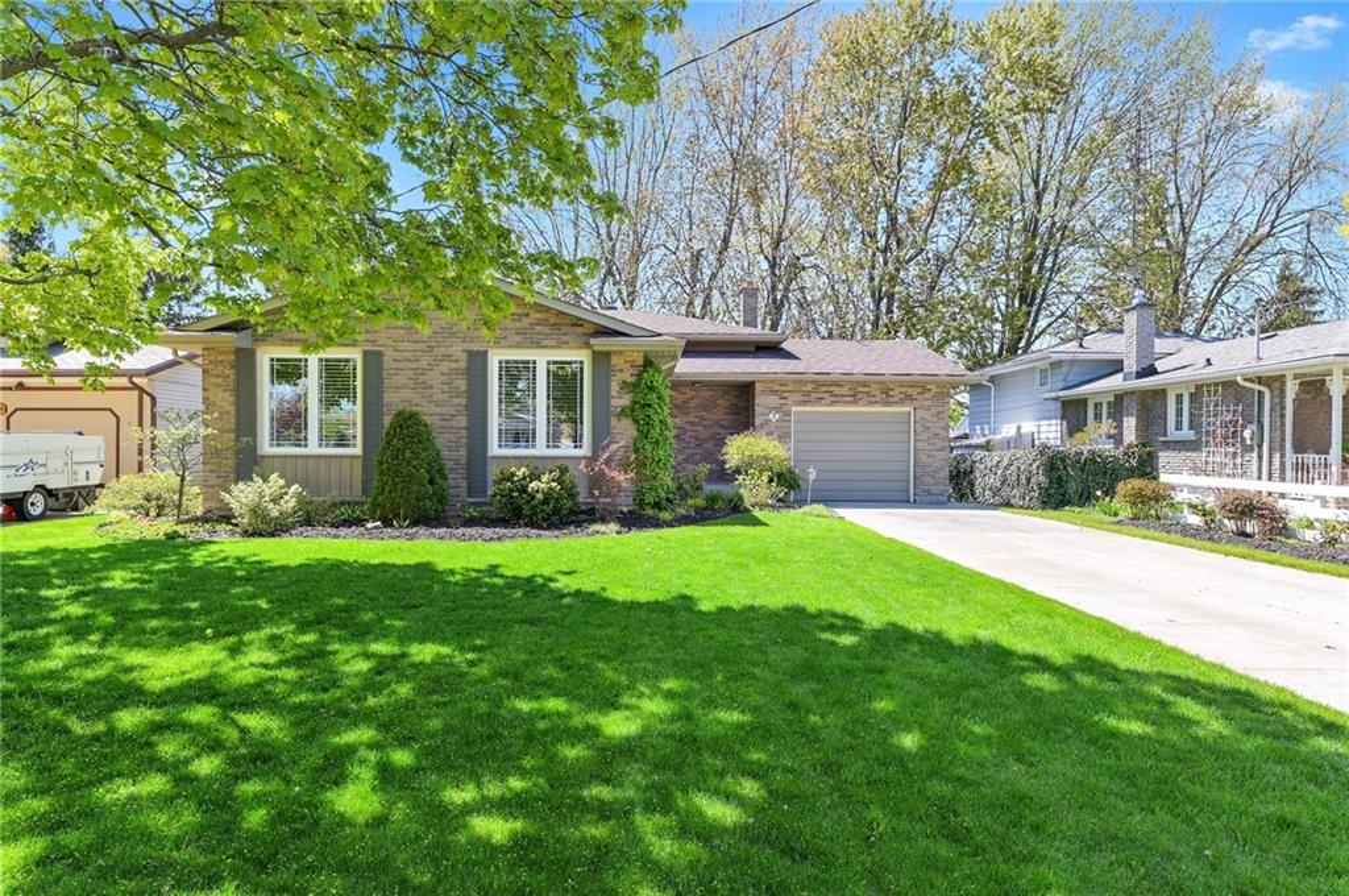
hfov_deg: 81.3
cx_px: 674
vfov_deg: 59.4
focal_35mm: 21
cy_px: 448
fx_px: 786
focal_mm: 21
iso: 100
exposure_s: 1/80
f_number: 10
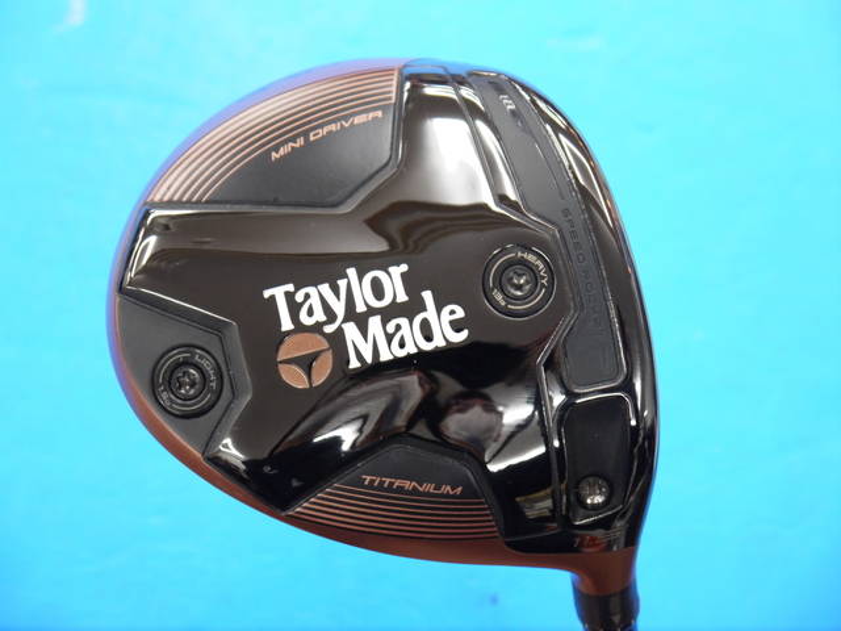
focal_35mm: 84
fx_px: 2041
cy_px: 316
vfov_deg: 17.6
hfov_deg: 23.3
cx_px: 420
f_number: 5.6
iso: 800
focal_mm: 42
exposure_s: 1/50
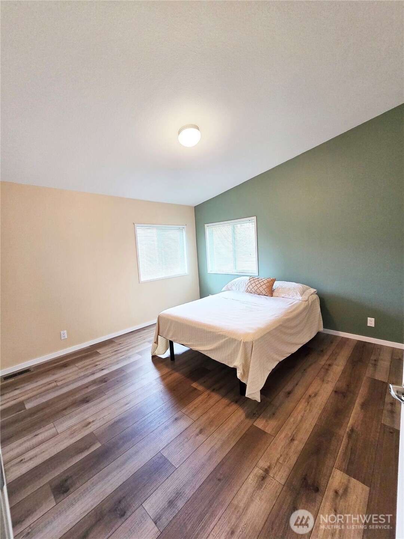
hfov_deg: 89.9
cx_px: 202
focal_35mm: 13
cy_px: 270
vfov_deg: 106.2
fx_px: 202
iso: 200
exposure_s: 1/60
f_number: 2.2
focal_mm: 2.2
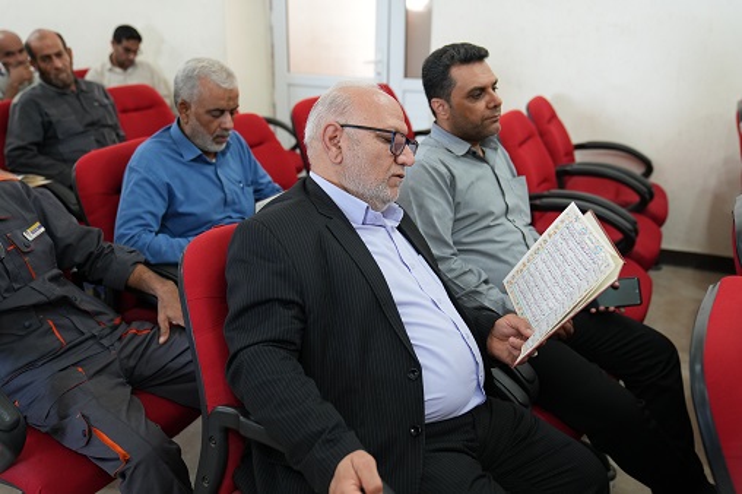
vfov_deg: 37.8
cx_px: 371
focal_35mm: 35
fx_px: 721
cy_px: 247
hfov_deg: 54.5
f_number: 2.8
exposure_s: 1/160
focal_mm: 35
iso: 2000
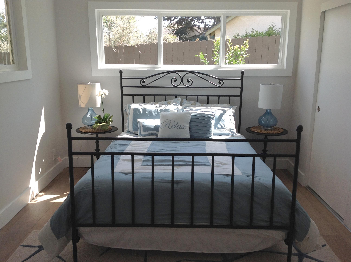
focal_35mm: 35
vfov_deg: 40.6
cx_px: 176
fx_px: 354
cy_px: 131
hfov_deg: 52.7
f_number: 2.4
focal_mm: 4.28
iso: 50
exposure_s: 1/214
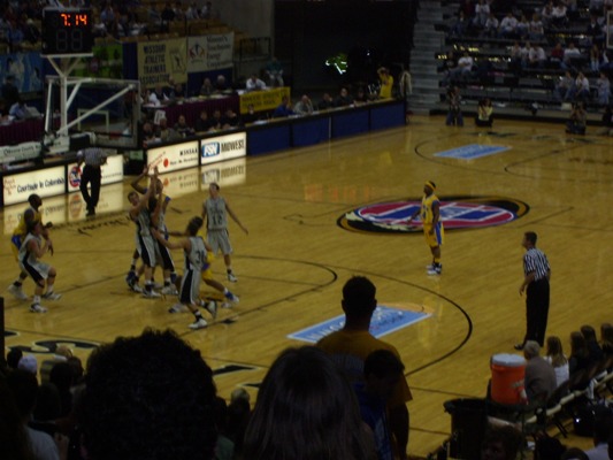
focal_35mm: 108
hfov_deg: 18.2
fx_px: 1913
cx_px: 306
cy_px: 230
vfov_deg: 13.7
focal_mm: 18
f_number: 4.6
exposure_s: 1/90
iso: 160
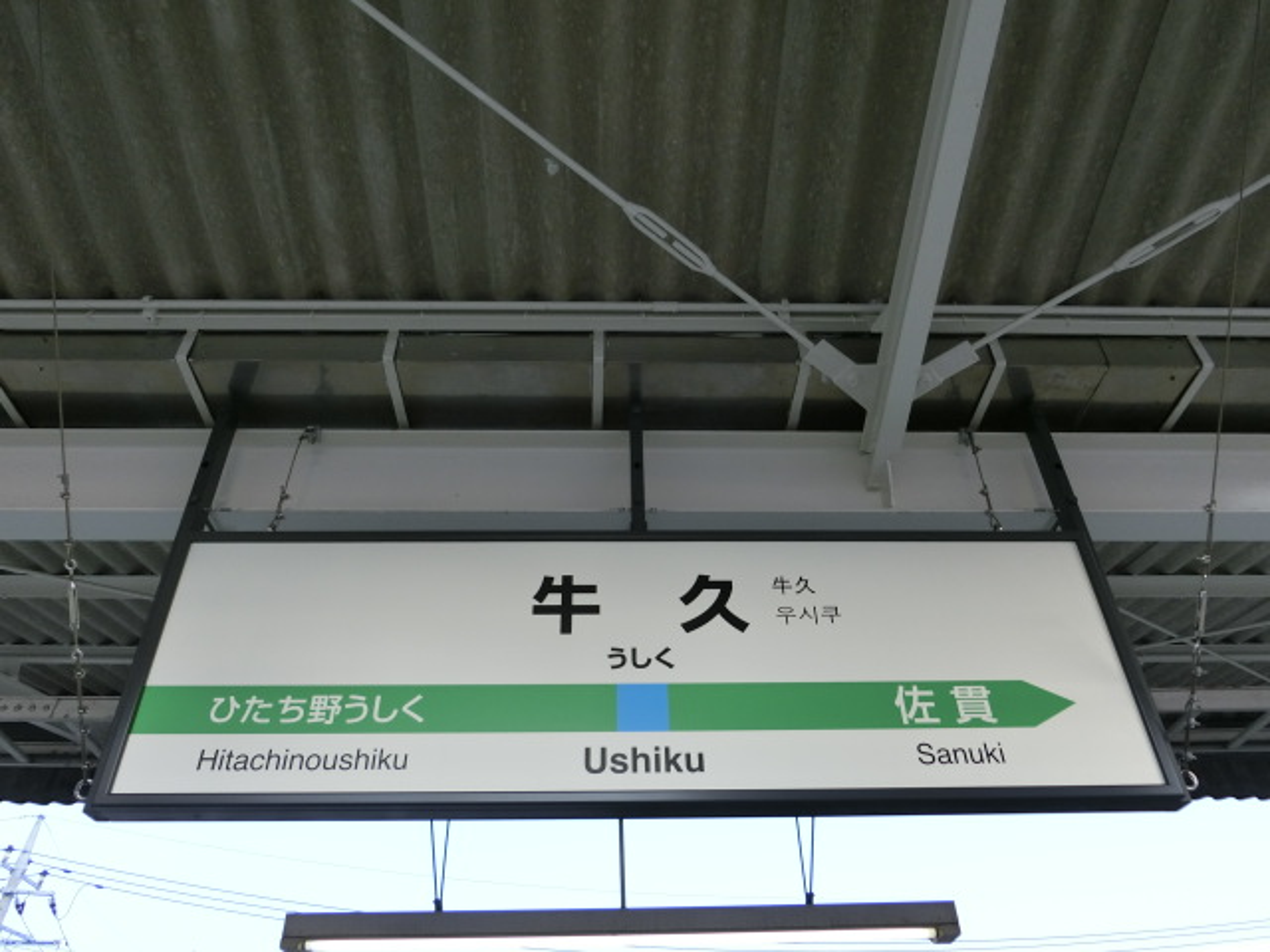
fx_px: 917
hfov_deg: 69.4
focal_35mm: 25
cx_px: 635
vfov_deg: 54.9
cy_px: 476
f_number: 3.5
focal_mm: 4.5
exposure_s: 1/125
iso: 80
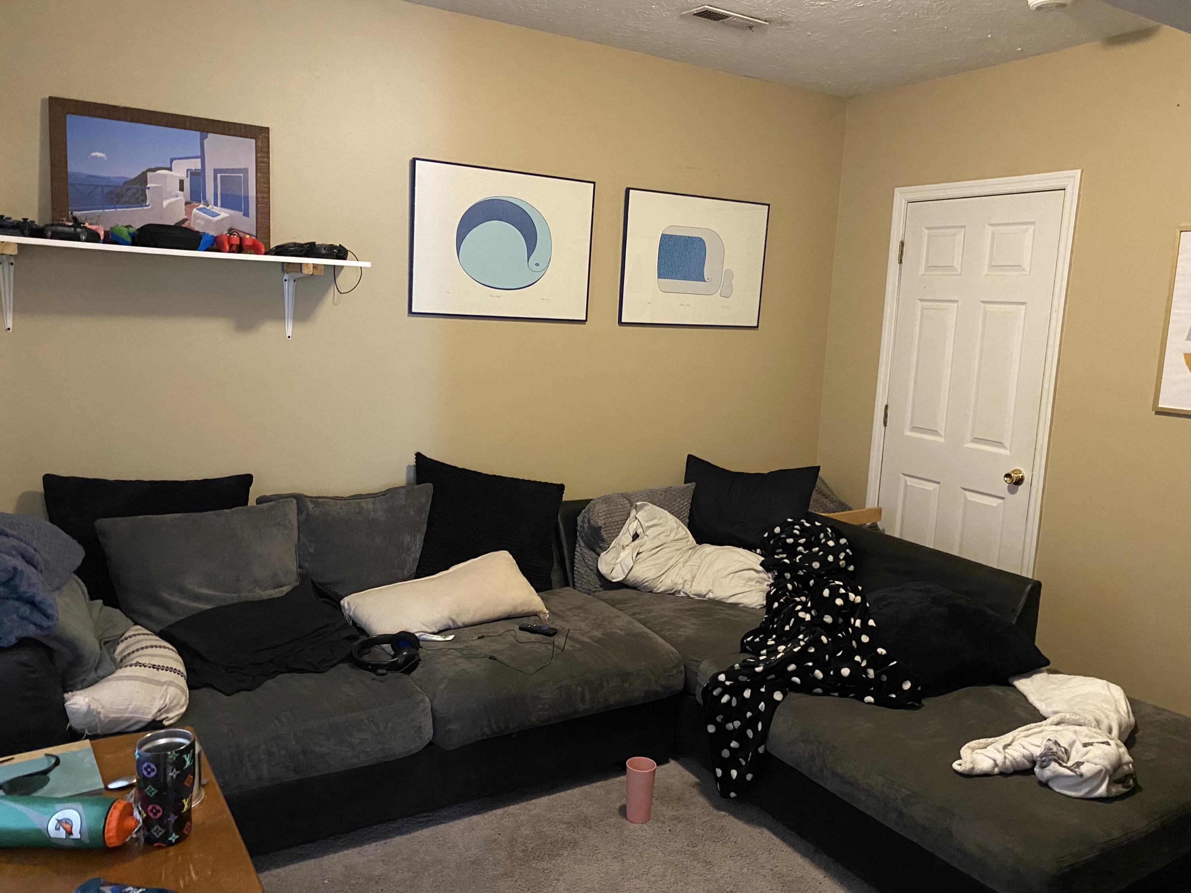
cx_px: 596
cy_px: 446
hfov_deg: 67.3
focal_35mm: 26
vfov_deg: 53.1
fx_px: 895
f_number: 1.8
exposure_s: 1/30
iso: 640
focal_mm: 4.25
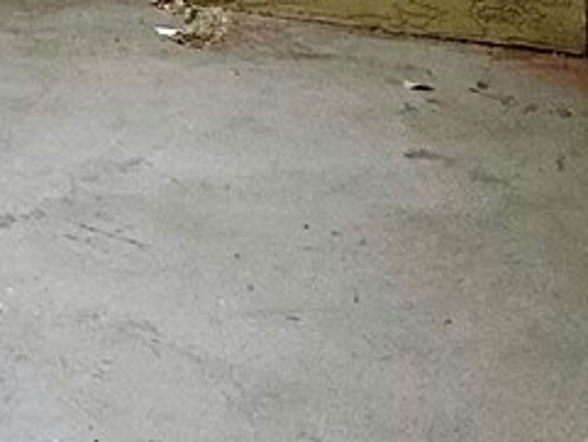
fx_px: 1581
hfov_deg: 18.1
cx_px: -359
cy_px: -371
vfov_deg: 14.0
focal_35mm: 93
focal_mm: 2.22
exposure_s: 1/99
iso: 50
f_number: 2.2
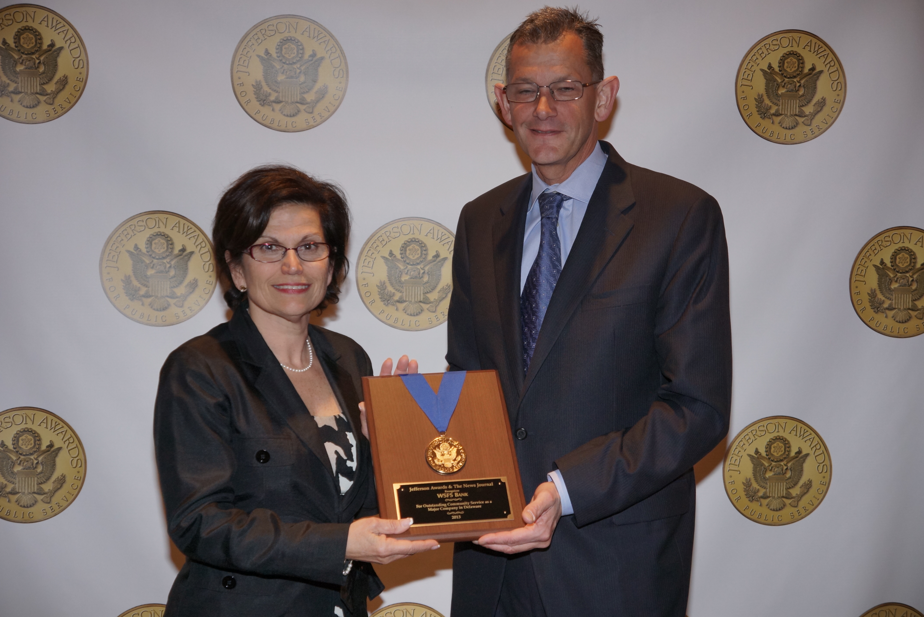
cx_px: 462
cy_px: 308
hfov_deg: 35.0
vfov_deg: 23.8
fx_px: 1464
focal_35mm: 57
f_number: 4.5
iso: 400
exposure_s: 1/60
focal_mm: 38
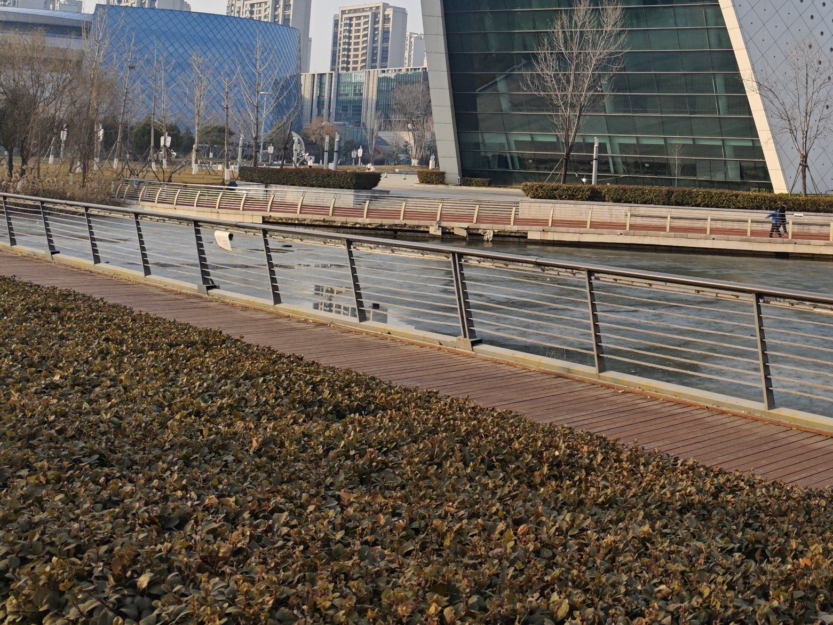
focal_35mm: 42
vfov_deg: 32.8
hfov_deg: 42.3
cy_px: 80
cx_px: 694
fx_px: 1010
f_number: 1.6
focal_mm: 5.84
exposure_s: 1/1429
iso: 50
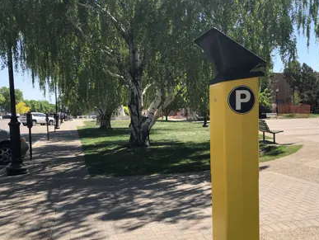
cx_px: 171
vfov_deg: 38.7
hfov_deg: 50.1
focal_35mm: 37
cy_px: 135
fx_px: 341
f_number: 1.8
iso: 20
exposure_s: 1/1548
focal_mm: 3.99
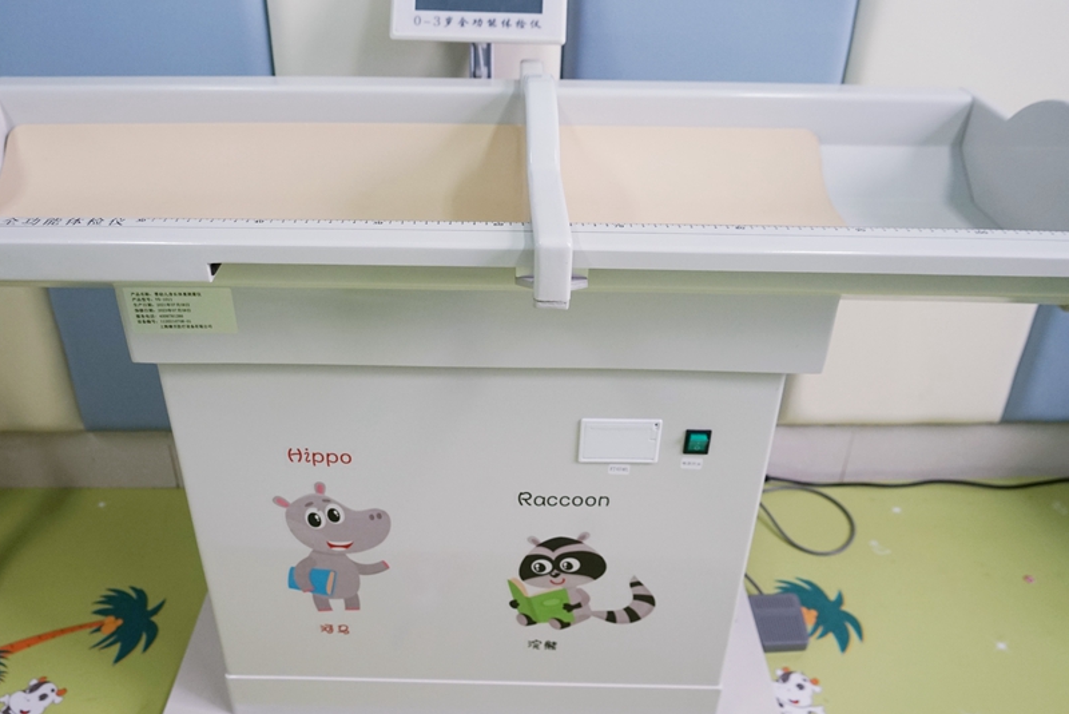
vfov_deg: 43.5
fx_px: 891
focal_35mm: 30
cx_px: 490
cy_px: 296
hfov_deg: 61.8
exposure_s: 1/160
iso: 1000
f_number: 4
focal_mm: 24
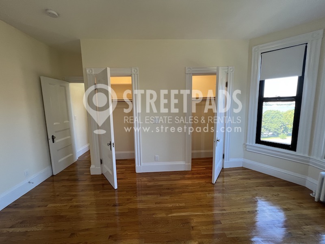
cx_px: 162
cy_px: 122
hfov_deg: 106.2
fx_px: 122
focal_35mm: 13
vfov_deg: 89.9
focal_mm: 1.57
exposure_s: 1/120
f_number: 1.8
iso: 125
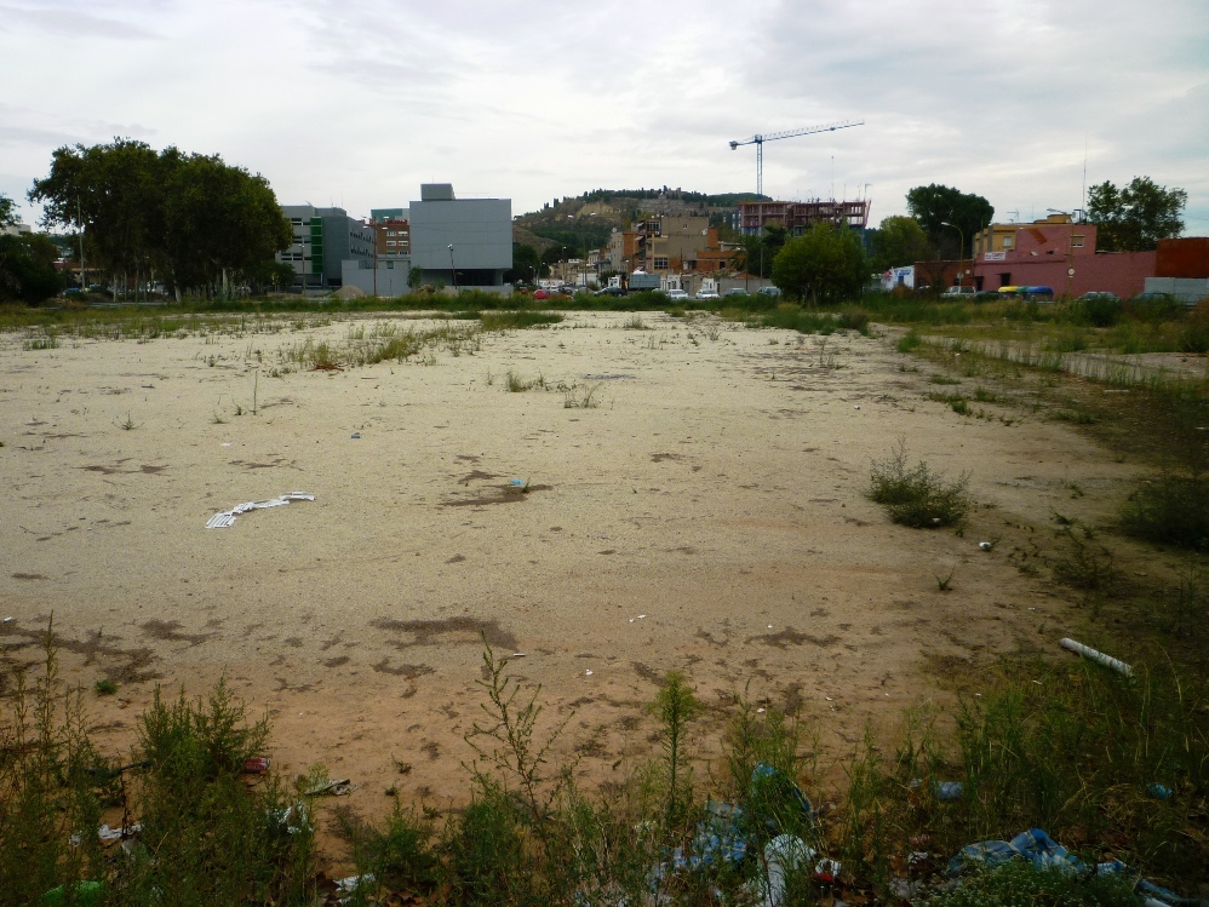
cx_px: 604
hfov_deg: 61.6
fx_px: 1013
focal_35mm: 29
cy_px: 454
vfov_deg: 48.2
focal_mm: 5.2
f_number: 3.5
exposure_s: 1/500
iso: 80
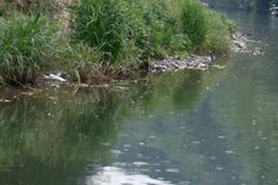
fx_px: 1088
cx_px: 498
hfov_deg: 13.2
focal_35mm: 141
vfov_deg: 9.3
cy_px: -132
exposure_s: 1/1000
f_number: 2.8
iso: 1000
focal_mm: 25.7
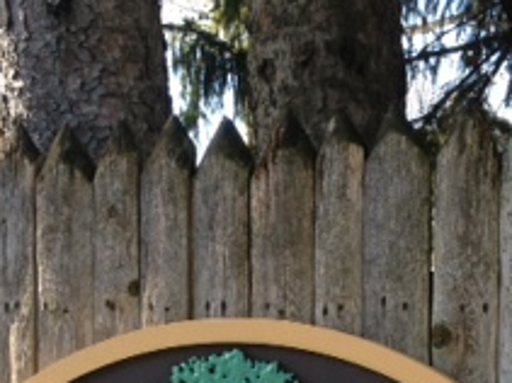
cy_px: 453
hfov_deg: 18.5
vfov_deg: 13.6
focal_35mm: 106
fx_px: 1567
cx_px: 313
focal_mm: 4.28
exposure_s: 1/156
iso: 50
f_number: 2.4
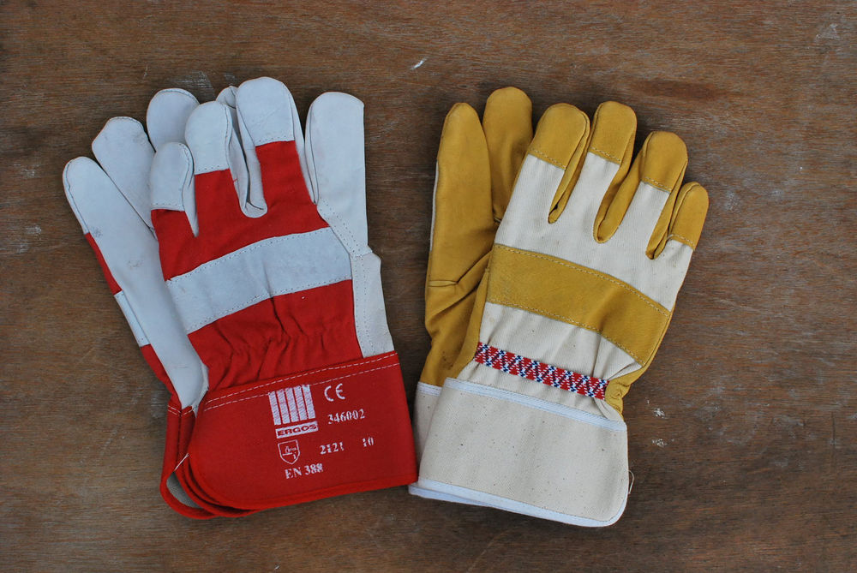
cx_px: 428
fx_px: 1251
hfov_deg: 37.8
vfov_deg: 25.8
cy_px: 286
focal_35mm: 52
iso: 800
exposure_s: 1/2000
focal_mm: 35
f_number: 4.5
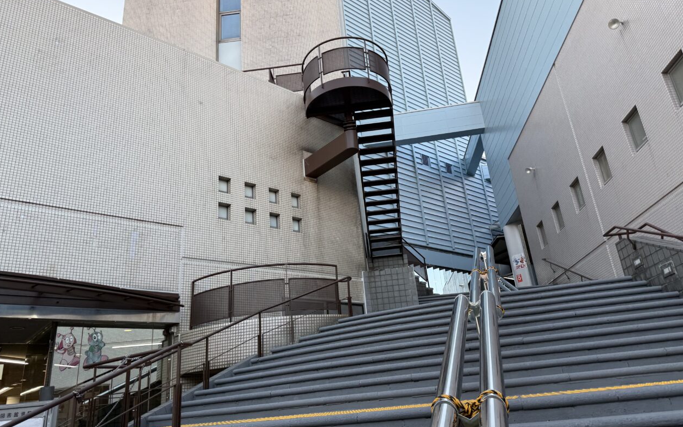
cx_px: 344
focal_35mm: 26
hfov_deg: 70.4
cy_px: 212
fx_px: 484
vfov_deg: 47.6
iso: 50
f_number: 1.78
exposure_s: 1/121
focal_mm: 6.76
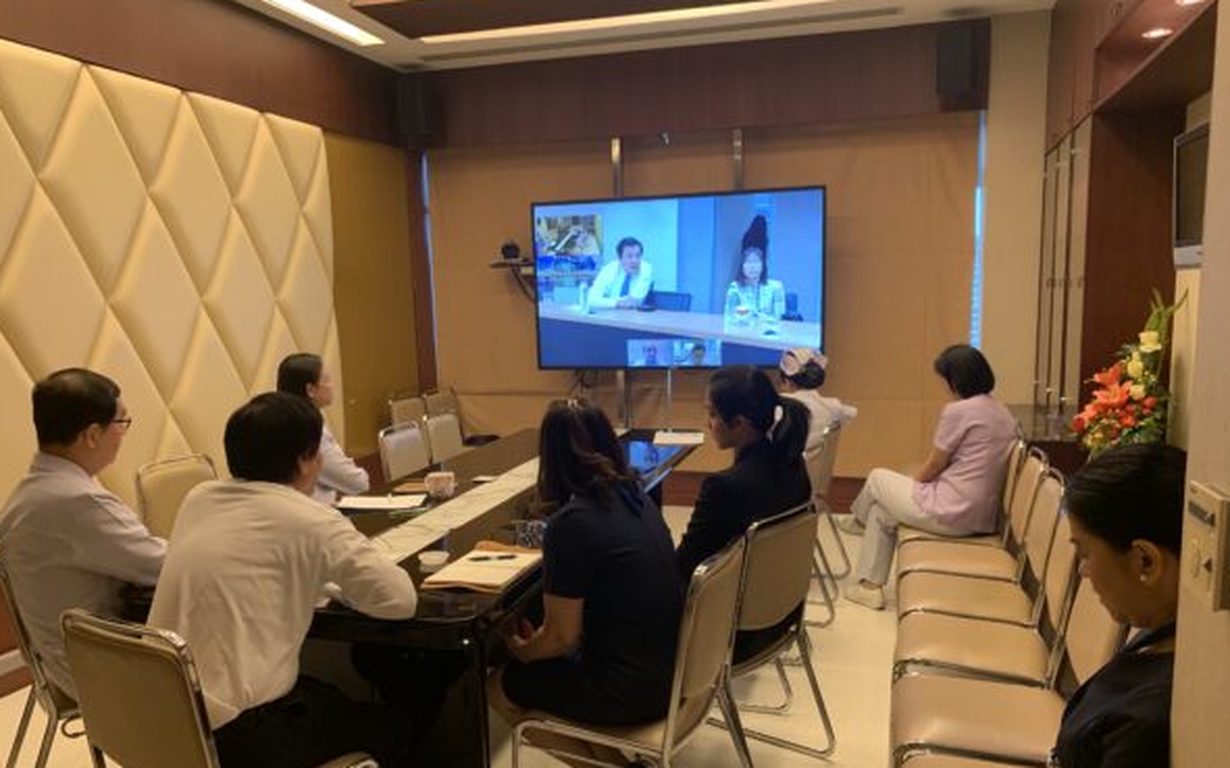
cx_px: 616
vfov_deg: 44.3
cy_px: 450
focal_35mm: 28
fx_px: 938
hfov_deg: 66.5
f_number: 1.8
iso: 125
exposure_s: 1/50
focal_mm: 4.25
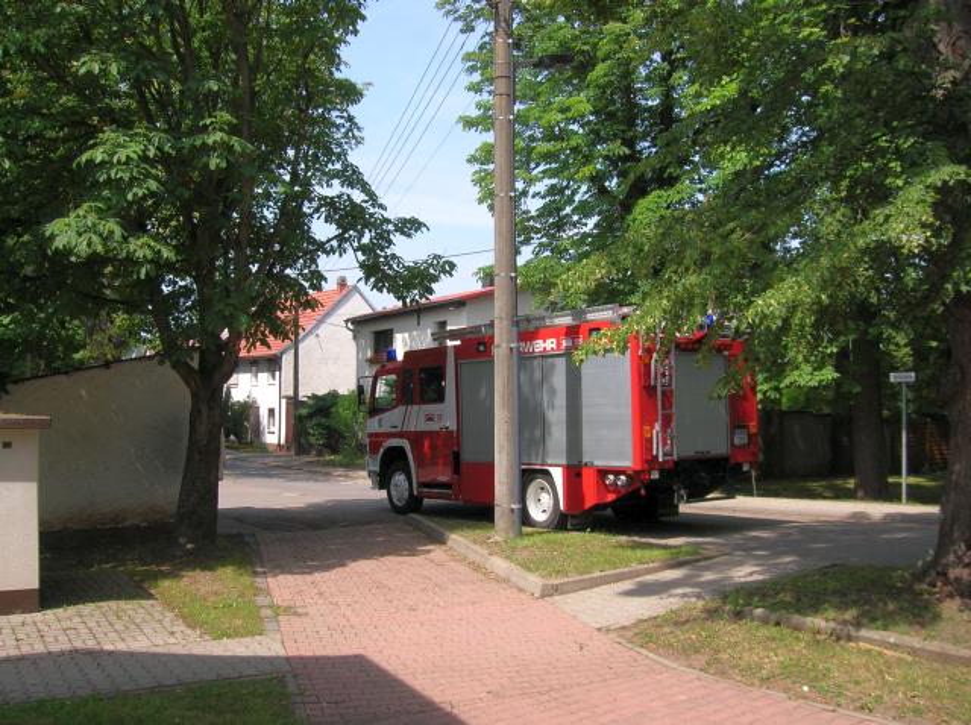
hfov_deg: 54.0
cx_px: 486
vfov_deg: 41.7
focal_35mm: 34
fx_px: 952
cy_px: 362
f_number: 4.9
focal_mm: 5.7
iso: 50
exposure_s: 1/234
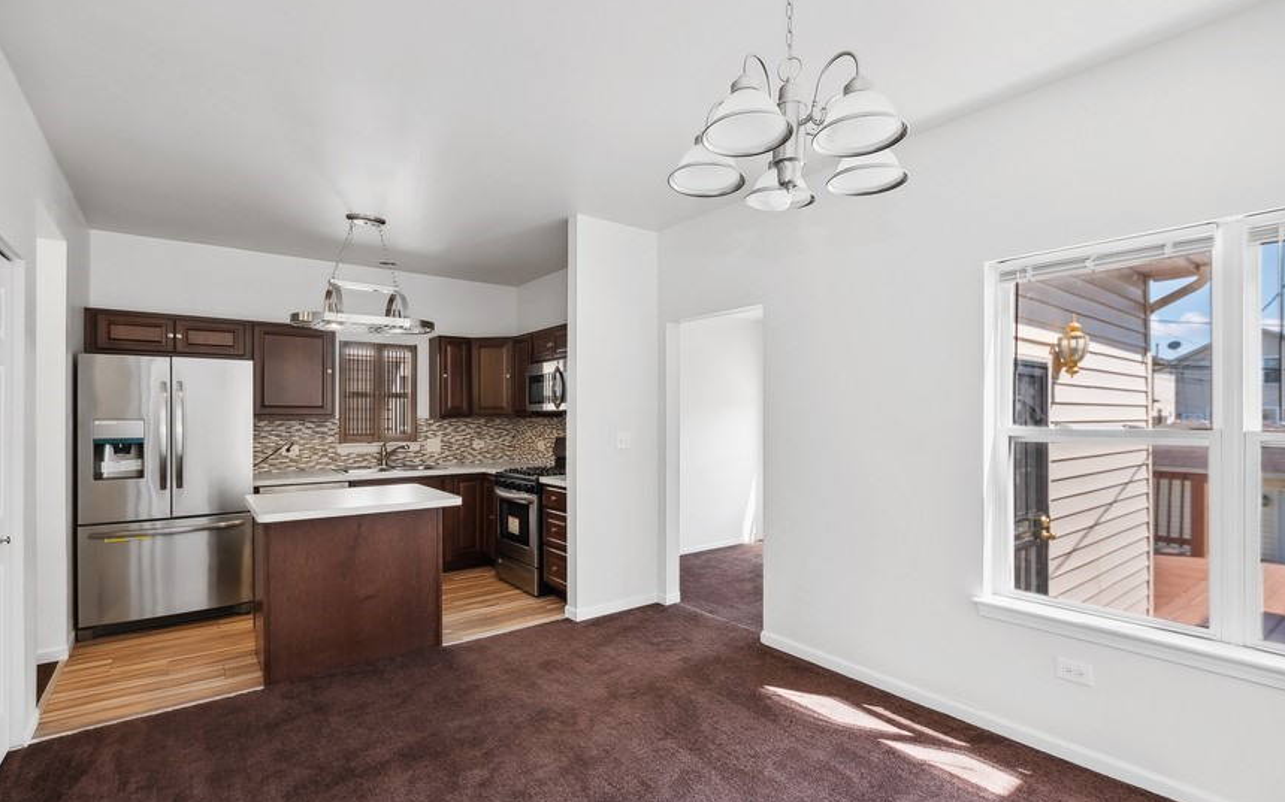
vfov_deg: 71.2
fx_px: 560
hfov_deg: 97.8
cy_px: 408
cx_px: 645
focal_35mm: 16
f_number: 7.1
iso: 250
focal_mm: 10
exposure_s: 1/40
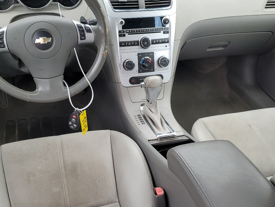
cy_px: 114
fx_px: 326
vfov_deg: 35.1
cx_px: 130
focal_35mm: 41
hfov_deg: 45.8
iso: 50
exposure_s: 1/303
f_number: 1.5
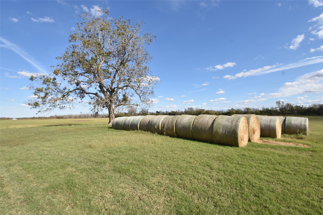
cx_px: 162
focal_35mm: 15
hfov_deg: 100.4
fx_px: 135
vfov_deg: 77.4
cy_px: 108
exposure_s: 1/250
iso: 100
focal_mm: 10
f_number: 8
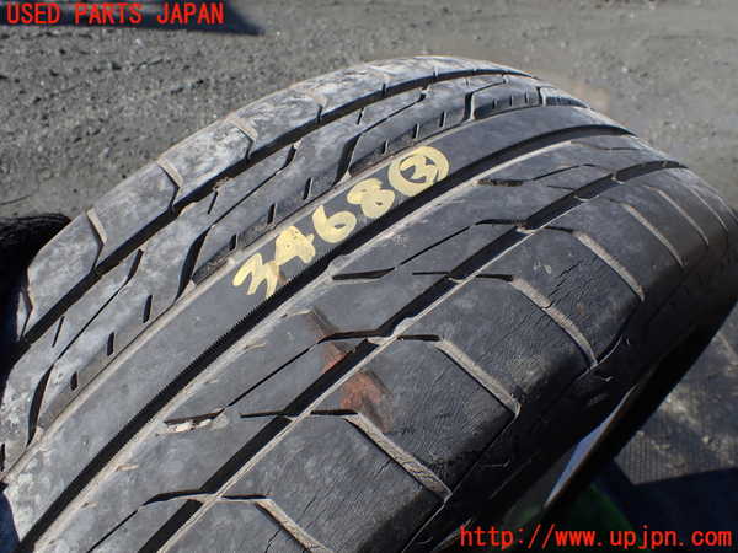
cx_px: 369
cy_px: 276
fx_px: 640
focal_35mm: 30
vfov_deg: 46.8
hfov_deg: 60.0
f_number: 3.2
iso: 100
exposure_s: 1/800
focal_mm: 5.4
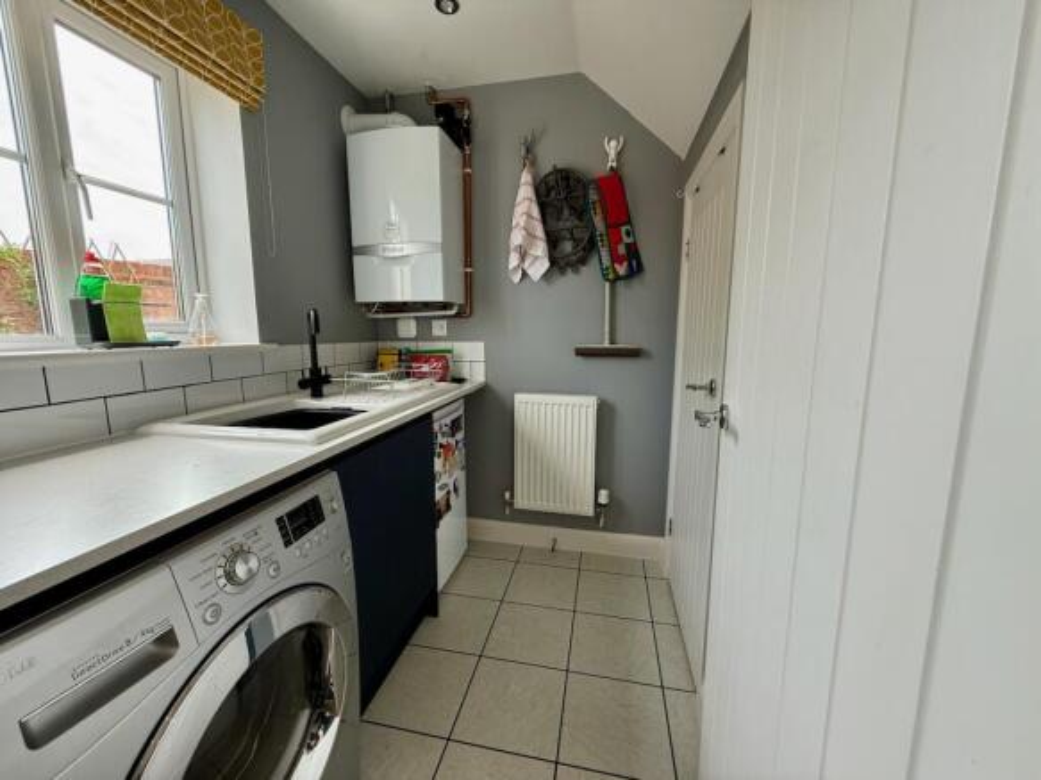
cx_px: 520
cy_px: 390
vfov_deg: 85.7
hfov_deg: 102.1
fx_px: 421
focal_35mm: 14
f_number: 2.2
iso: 100
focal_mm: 2.22
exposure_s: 1/99
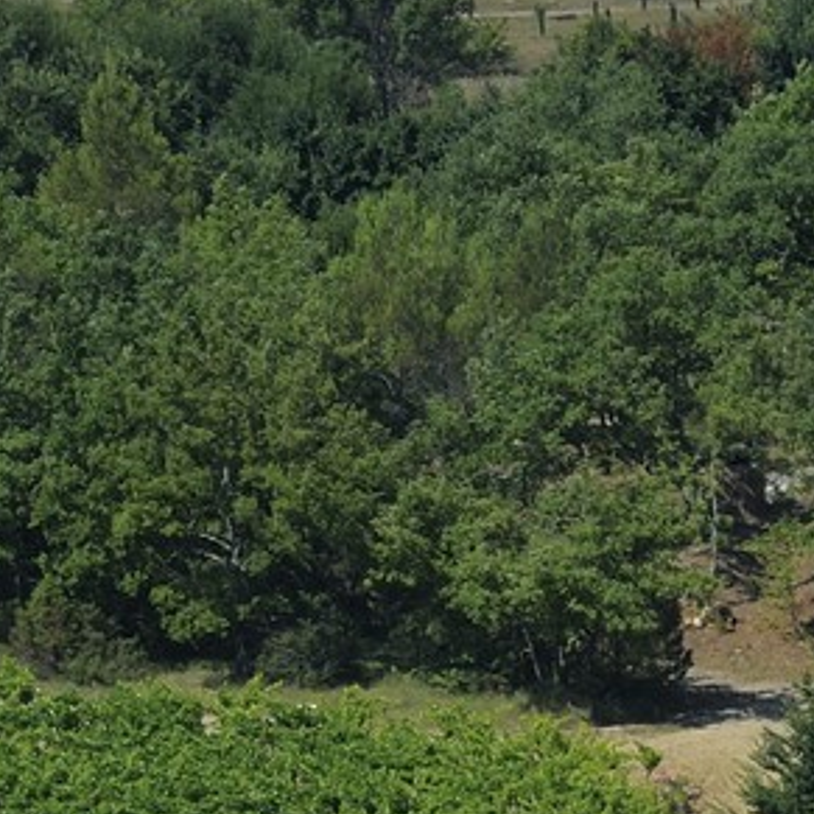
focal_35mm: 676
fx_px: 17985
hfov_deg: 2.6
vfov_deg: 2.6
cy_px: 1471
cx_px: 2084
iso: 200
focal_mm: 145
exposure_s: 1/200
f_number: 13
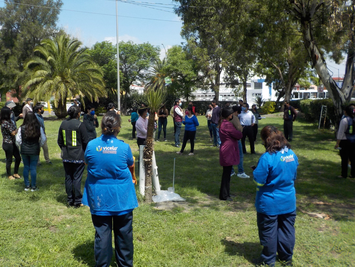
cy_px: 121
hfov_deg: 52.5
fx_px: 359
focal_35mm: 35
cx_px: 160
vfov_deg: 40.7
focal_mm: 4.1
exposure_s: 1/1000
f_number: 3.3
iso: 125
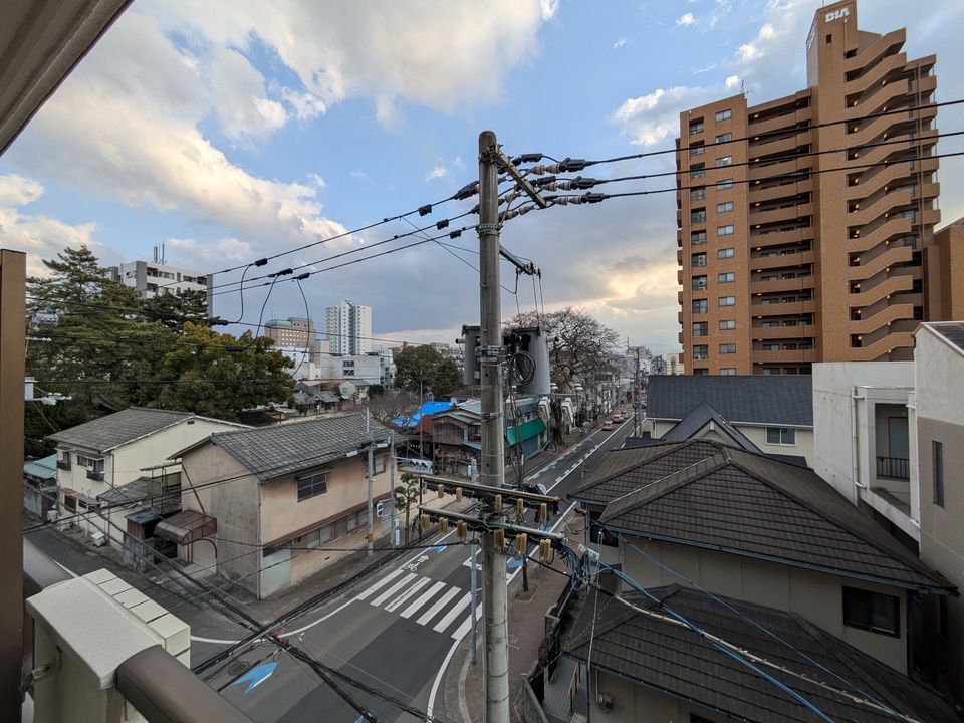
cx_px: 482
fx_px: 390
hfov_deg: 102.1
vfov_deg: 85.7
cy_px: 362
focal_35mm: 14
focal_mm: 1.83
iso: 51
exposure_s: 1/664
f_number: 2.2
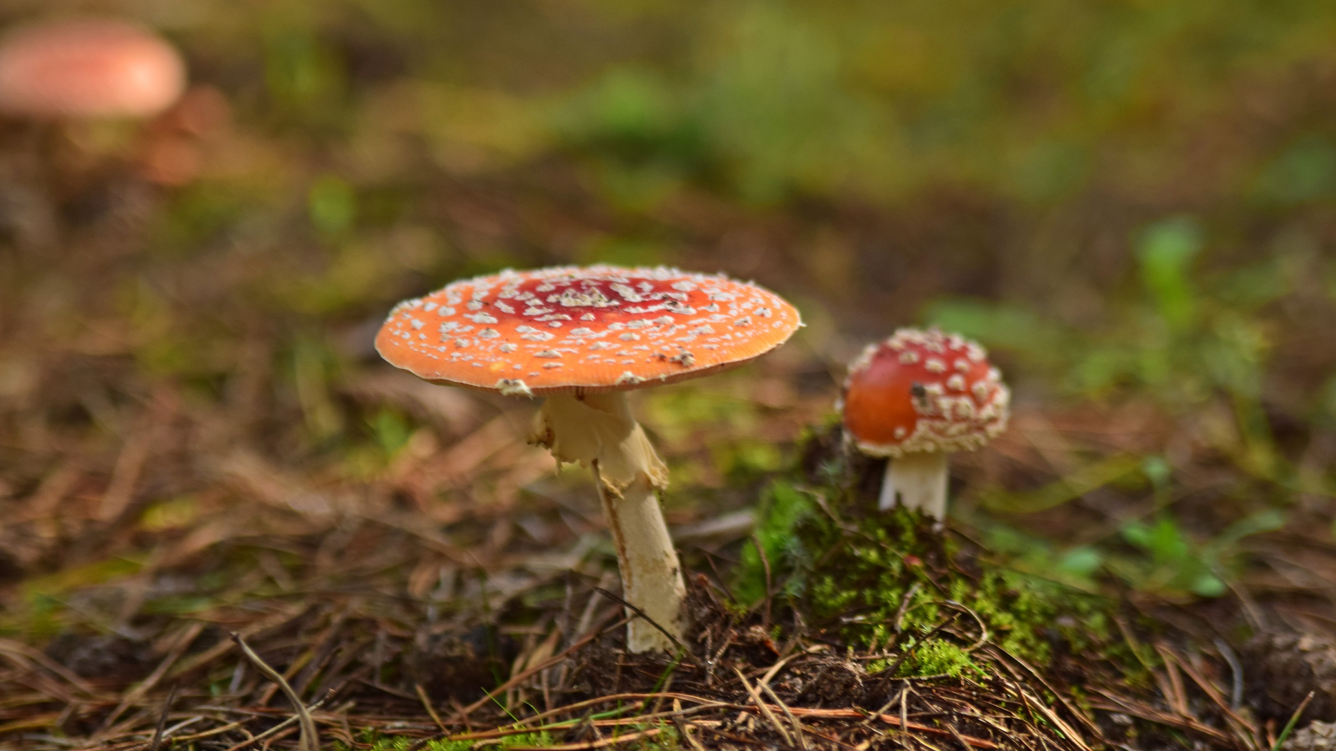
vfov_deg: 10.2
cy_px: 407
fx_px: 4199
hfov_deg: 18.1
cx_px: 665
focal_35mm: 119
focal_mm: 75
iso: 400
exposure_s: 1/100
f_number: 2.8
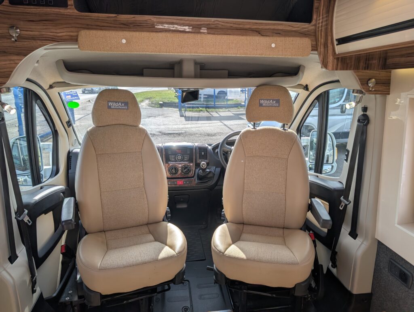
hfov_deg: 71.5
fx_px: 287
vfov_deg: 56.9
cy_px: 156
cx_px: 207
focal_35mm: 24
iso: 20
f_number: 1.68
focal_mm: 6.9
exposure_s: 1/433
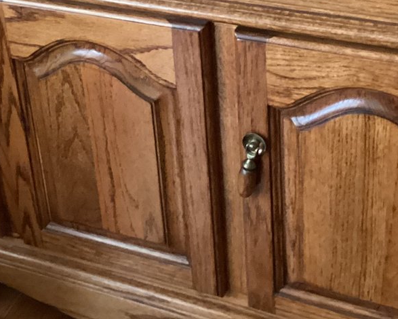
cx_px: 179
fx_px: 919
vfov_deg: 19.1
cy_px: -2
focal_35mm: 78
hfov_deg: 24.4
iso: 800
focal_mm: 3.3
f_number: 2.4
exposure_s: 1/24
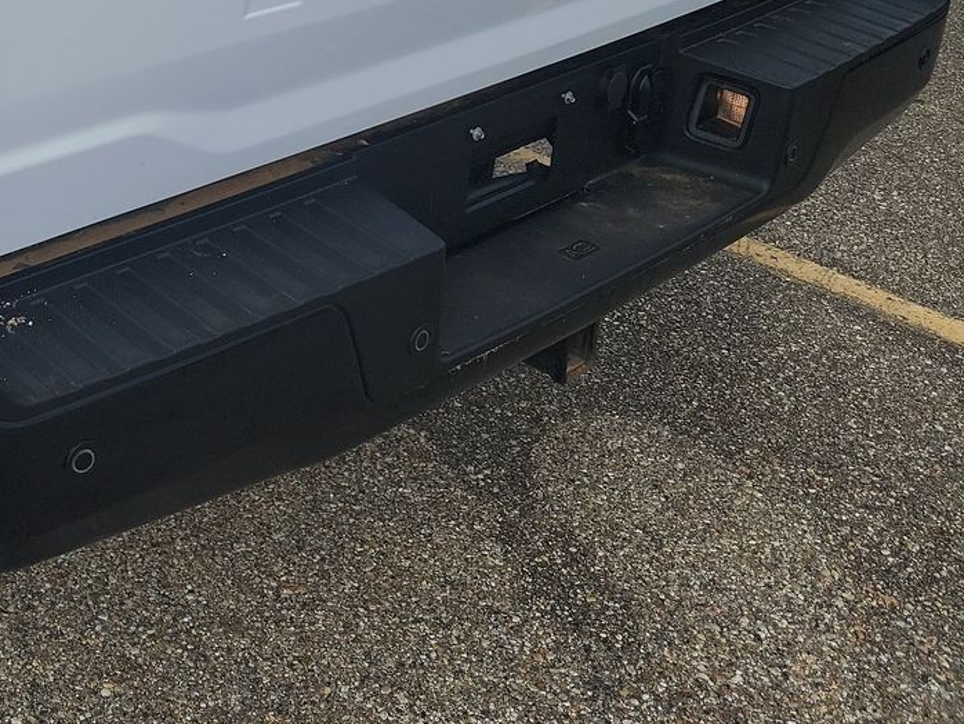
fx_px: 1532
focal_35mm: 55
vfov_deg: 24.6
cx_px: 7
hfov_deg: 32.2
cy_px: -97
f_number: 1.8
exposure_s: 1/279
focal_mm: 6.7
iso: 50
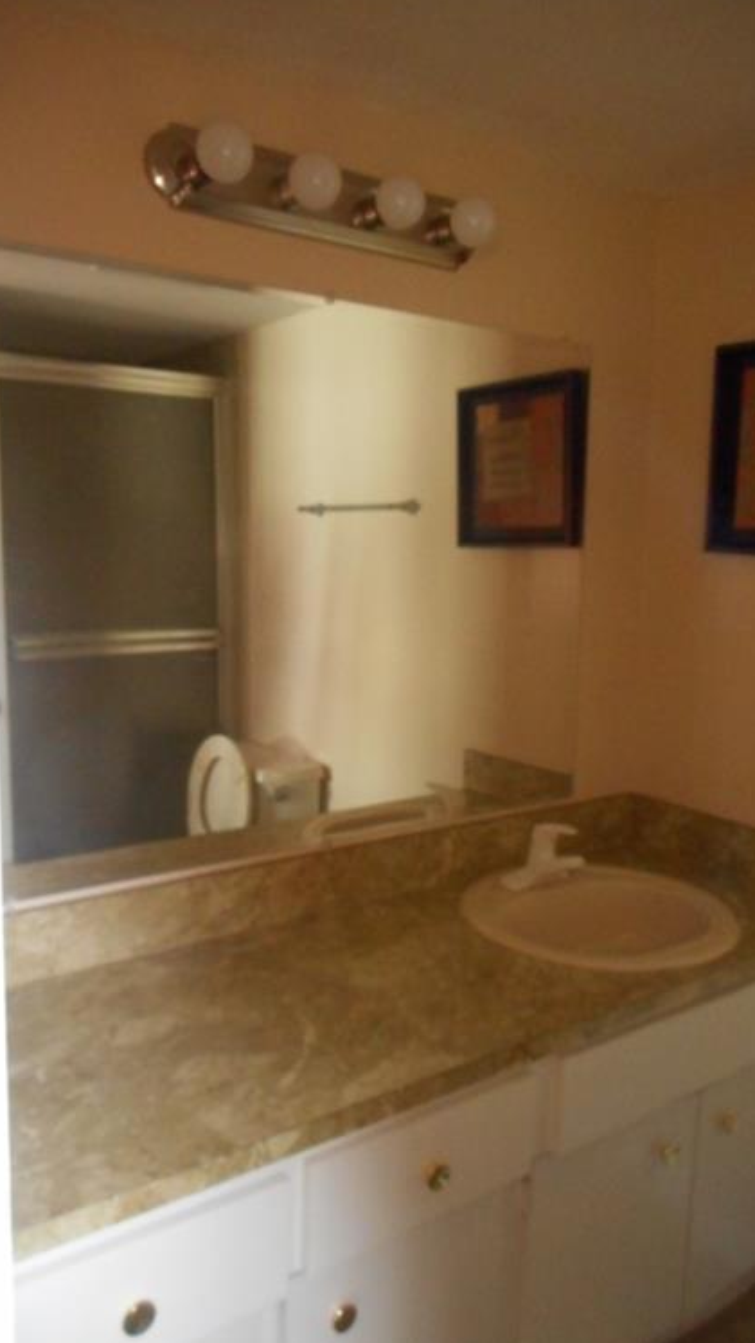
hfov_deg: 41.4
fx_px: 997
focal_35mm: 28
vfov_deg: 67.9
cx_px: 421
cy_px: 676
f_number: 3.7
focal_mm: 4.5
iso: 640
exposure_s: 1/25
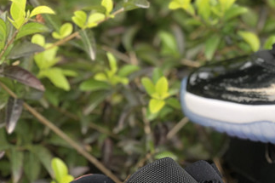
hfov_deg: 16.1
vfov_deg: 11.0
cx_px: 296
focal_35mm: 124
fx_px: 947
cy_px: 178
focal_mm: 6
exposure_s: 1/183
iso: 16
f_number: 2.4
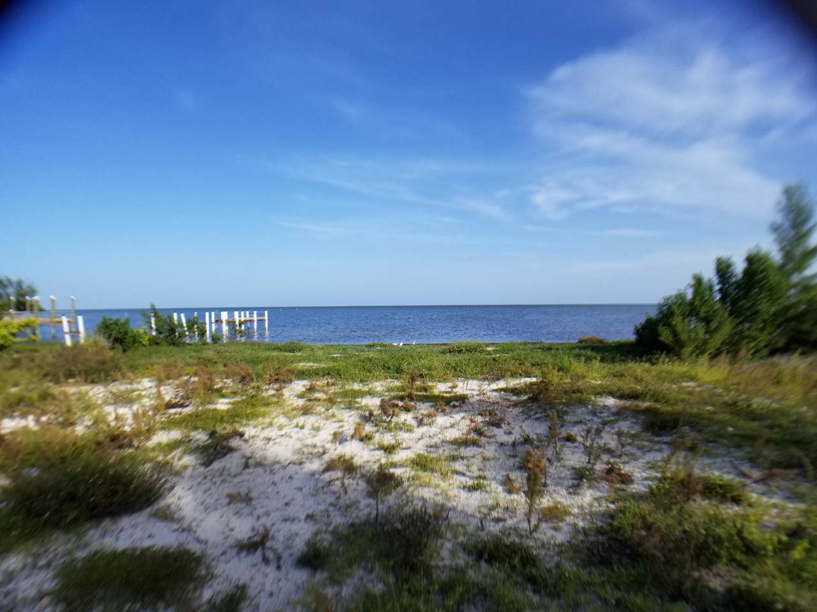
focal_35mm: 26
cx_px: 408
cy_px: 306
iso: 50
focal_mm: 4.3
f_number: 1.7
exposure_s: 1/2352
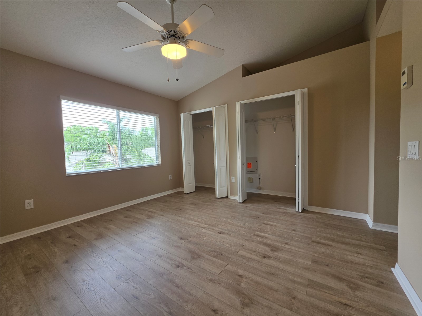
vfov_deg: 89.9
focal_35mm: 13
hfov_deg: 106.2
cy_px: 158
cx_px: 211
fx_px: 158
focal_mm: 2.2
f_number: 1.9
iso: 32
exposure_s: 1/120
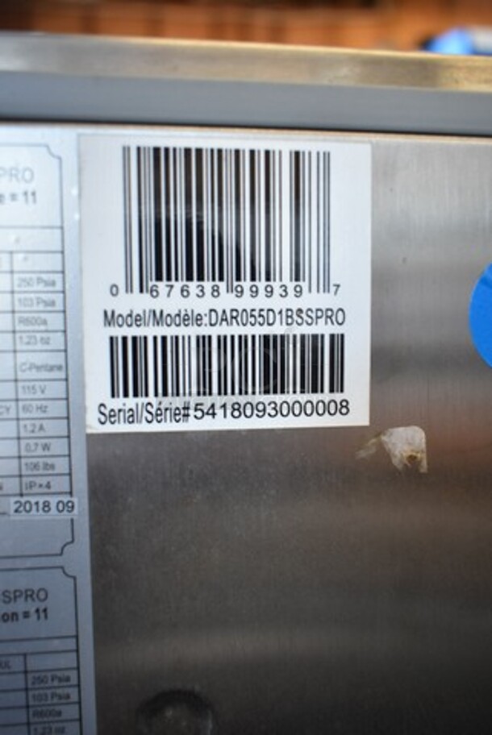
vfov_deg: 61.9
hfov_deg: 43.7
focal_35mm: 30
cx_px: 246
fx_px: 614
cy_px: 368
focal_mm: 20
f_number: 3.5
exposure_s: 1/125
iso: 1000
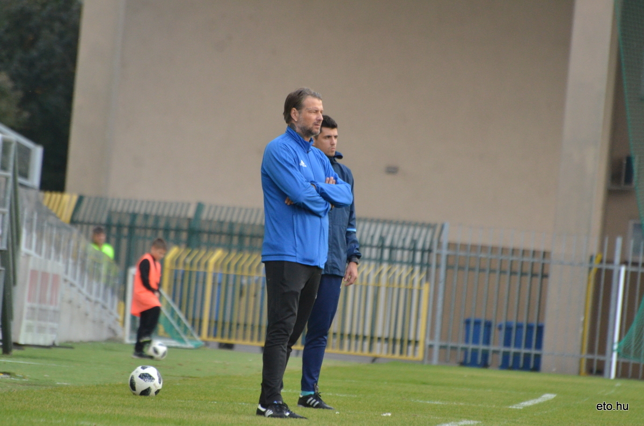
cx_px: 322
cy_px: 213
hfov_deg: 4.6
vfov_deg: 3.0
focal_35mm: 450
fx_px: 8034
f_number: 5.6
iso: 1600
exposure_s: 1/400
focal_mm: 300
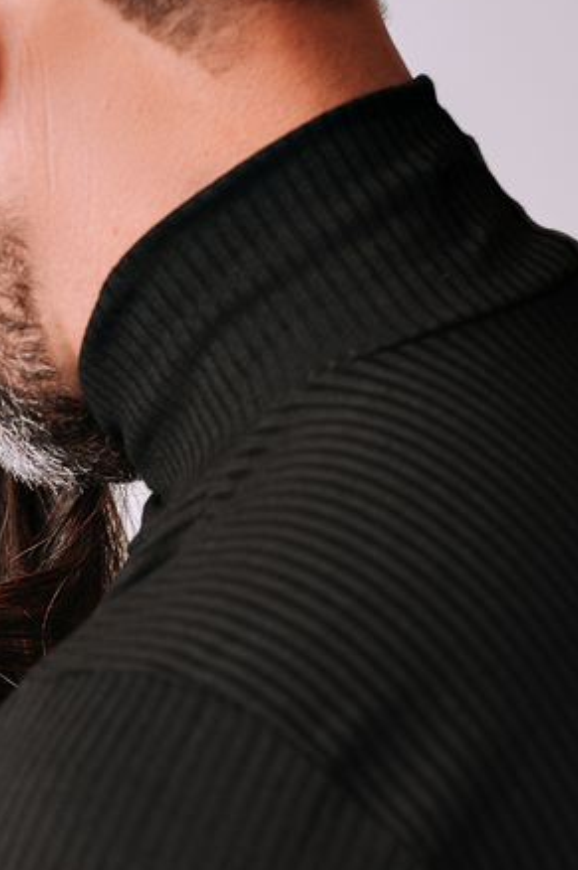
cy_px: 842
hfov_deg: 6.6
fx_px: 4973
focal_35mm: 206
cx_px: -119
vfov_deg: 9.9
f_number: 3.2
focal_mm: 50
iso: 100
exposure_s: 1/160
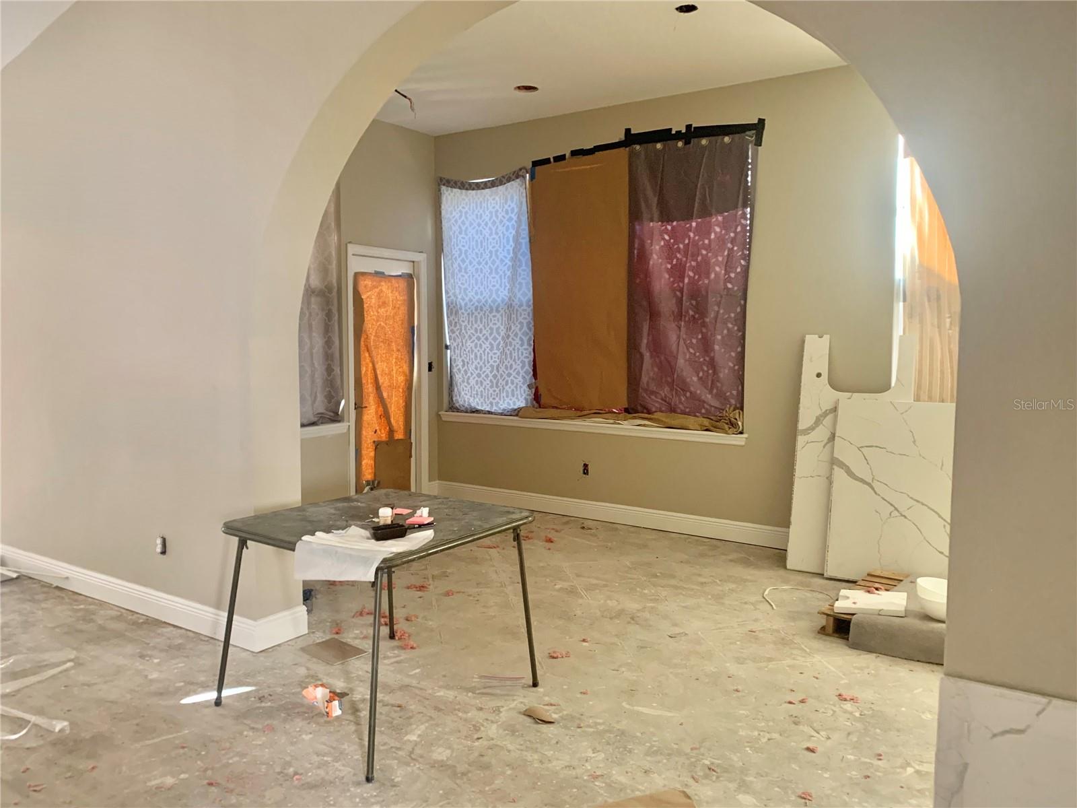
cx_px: 538
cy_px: 404
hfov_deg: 67.3
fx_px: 809
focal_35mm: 26
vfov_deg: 53.1
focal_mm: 4.25
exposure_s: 1/51
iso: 400
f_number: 1.8
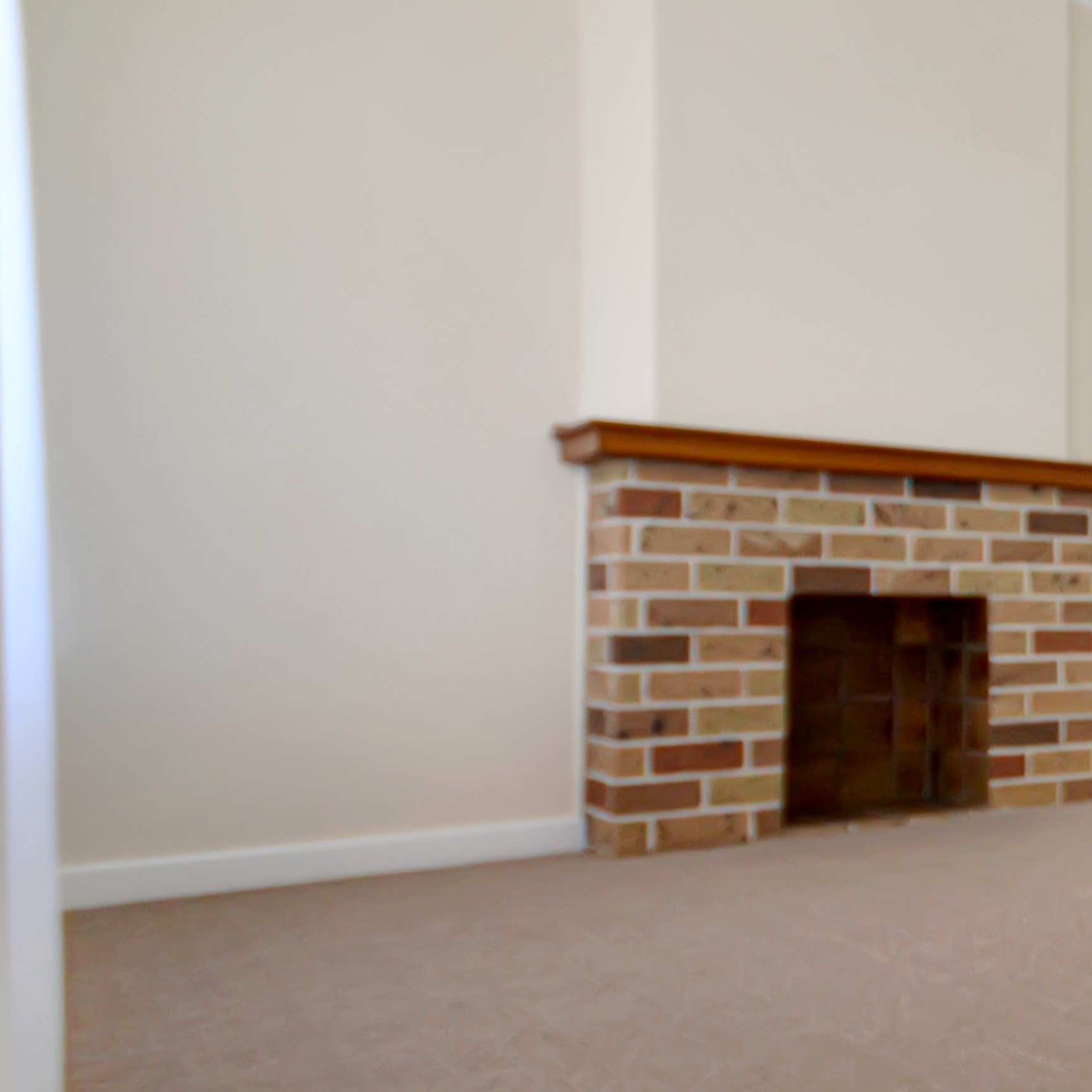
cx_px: 1537
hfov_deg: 31.0
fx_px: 1285
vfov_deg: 46.0
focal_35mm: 36
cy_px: 574
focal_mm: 10
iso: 500
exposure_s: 1/60
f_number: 4
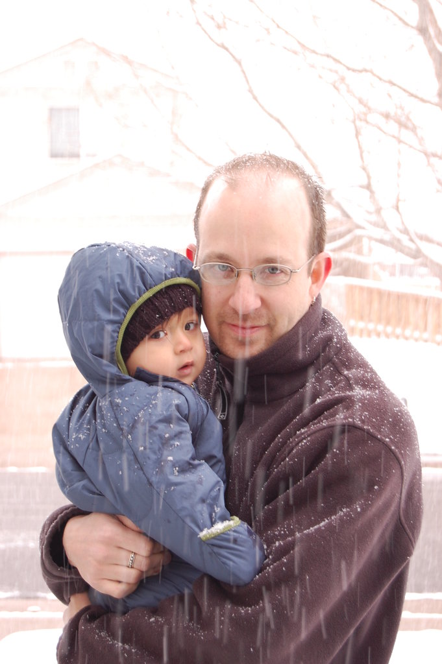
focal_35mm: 82
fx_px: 1522
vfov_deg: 24.6
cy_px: 332
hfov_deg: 16.5
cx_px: 221
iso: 400
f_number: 5.6
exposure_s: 1/50
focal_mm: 55
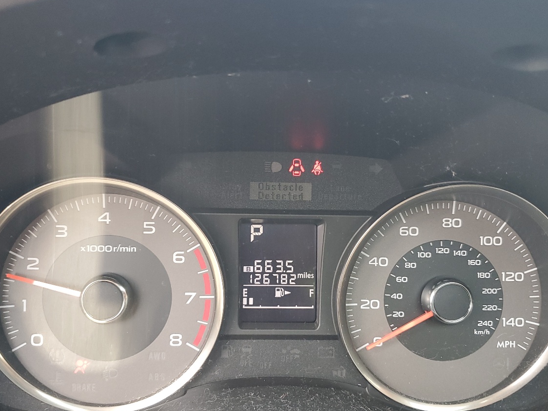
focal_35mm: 37
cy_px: 246
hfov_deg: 50.1
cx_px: 266
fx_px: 586
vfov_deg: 38.5
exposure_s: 1/120
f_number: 1.5
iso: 70
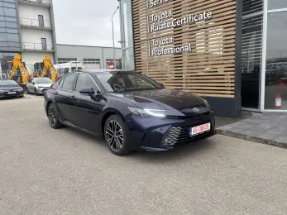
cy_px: 105
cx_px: 143
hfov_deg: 65.3
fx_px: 224
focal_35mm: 27
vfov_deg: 51.3
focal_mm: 5.96
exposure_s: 1/165
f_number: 1.6
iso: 40
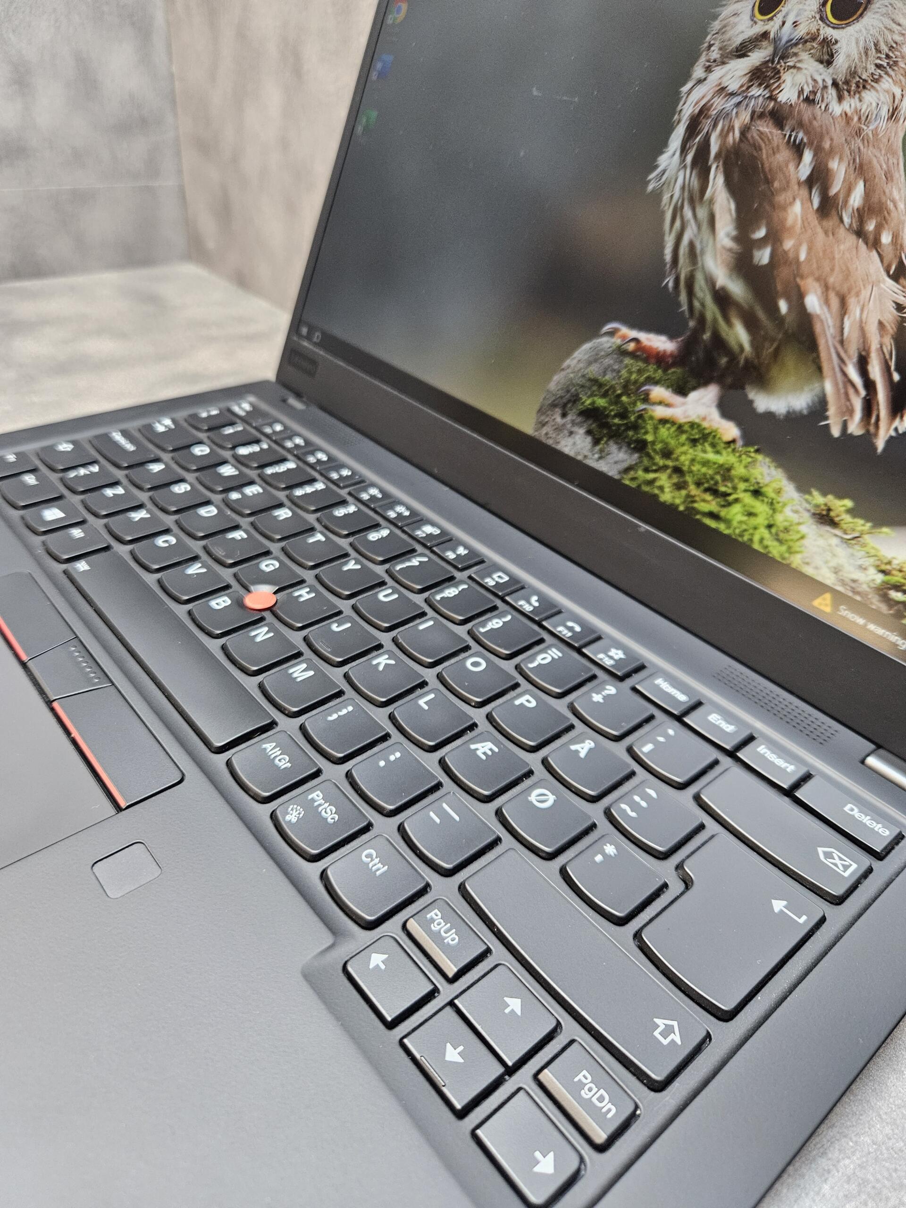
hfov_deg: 58.9
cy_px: 604
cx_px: 453
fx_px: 803
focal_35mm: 23
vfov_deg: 73.9
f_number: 1.8
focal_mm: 5.4
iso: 500
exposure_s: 1/100
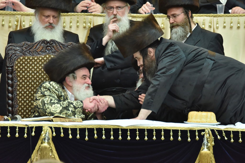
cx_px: 122
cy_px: 82
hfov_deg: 5.4
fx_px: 2586
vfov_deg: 3.6
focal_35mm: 380
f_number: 6
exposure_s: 1/125
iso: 2000
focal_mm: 380
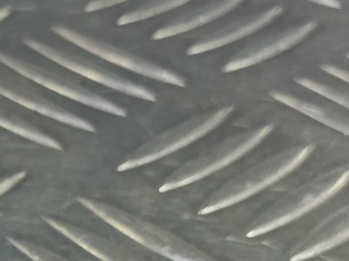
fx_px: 866
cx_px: -157
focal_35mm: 86
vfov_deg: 15.4
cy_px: 423
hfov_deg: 20.0
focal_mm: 4.11
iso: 121
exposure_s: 1/50
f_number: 1.6
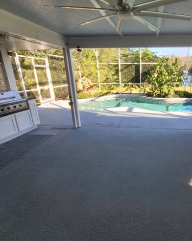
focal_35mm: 19
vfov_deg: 83.3
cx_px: 139
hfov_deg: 67.2
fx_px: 135
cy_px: 122
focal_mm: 2.2
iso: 64
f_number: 2.2
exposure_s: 1/184
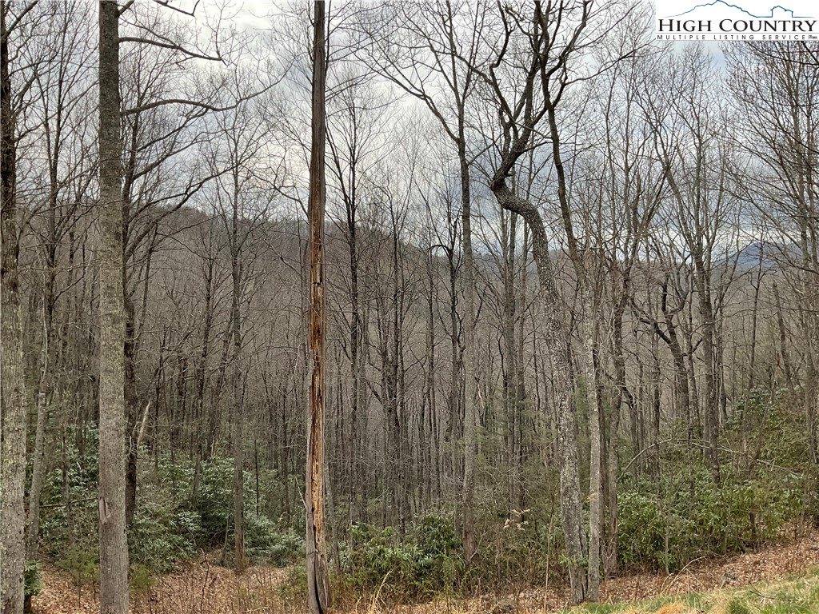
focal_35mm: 29
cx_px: 410
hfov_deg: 61.7
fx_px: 686
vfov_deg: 48.2
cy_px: 307
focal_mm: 3
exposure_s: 1/1342
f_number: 1.8
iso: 16
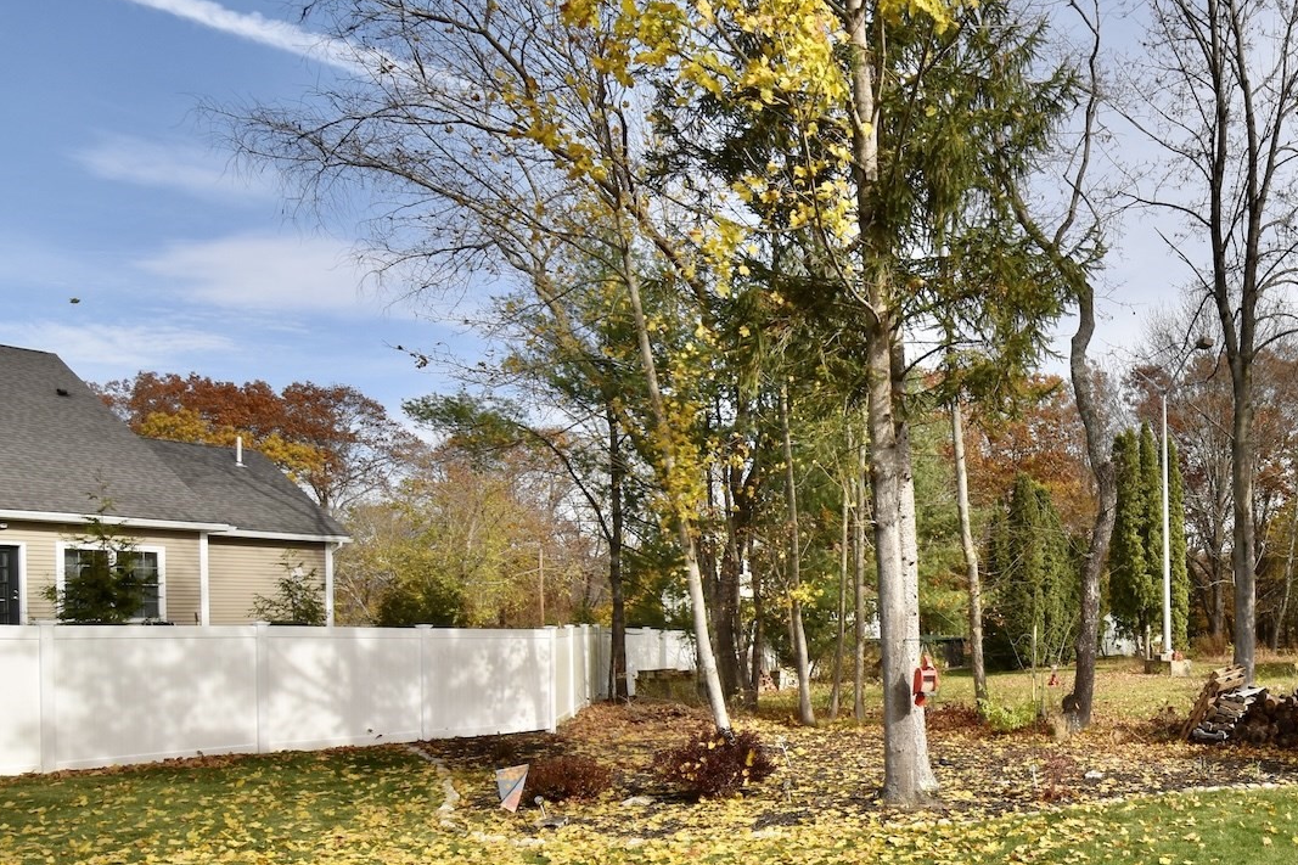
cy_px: 599
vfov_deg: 46.9
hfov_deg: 60.3
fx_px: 973
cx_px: 1090
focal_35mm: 27
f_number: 9
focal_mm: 10
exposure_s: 1/320
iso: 200
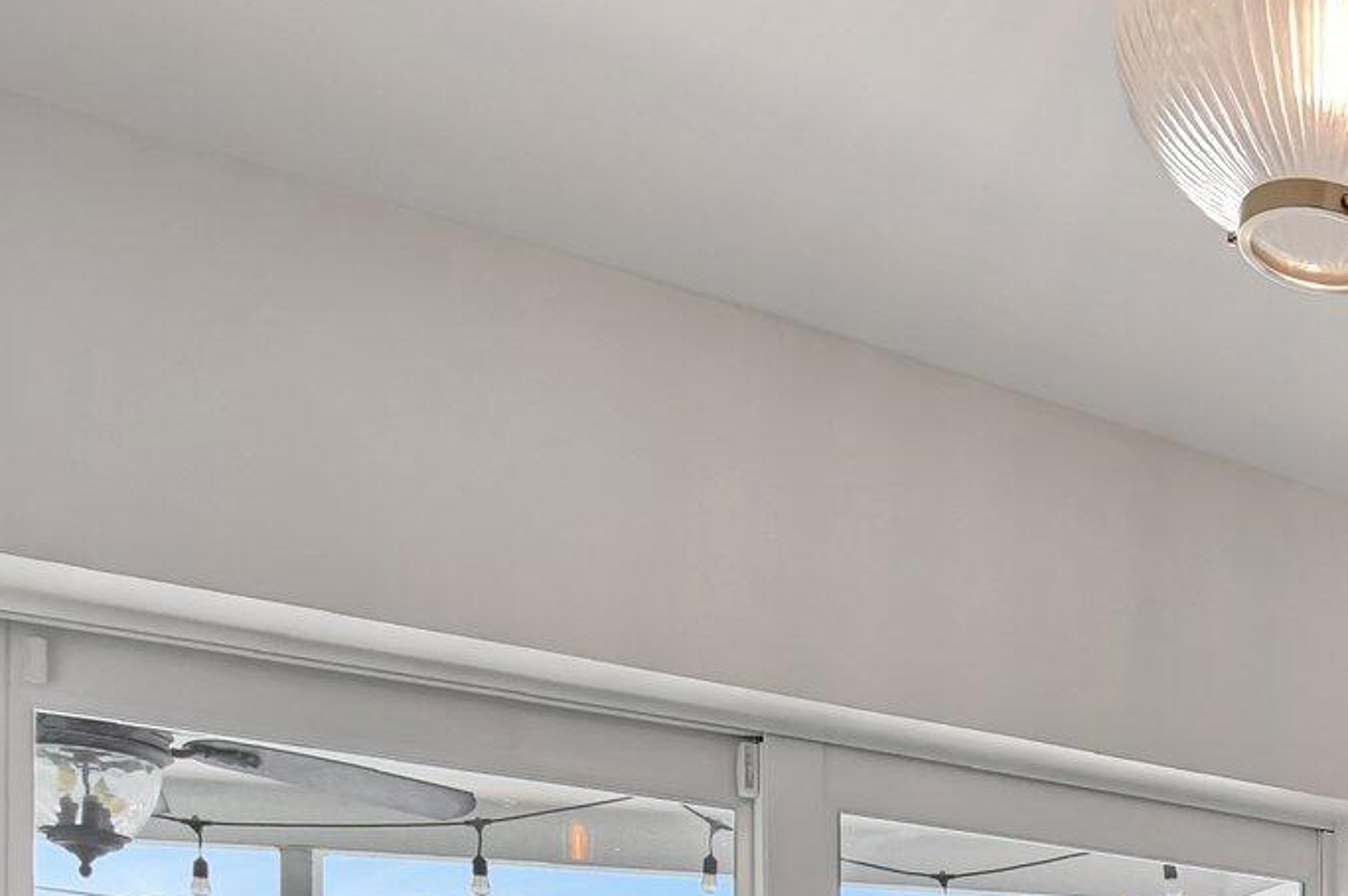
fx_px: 1683
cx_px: 1678
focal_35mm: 45
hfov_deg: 33.8
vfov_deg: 24.7
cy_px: 1256
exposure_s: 1/8
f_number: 8
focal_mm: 10
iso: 640
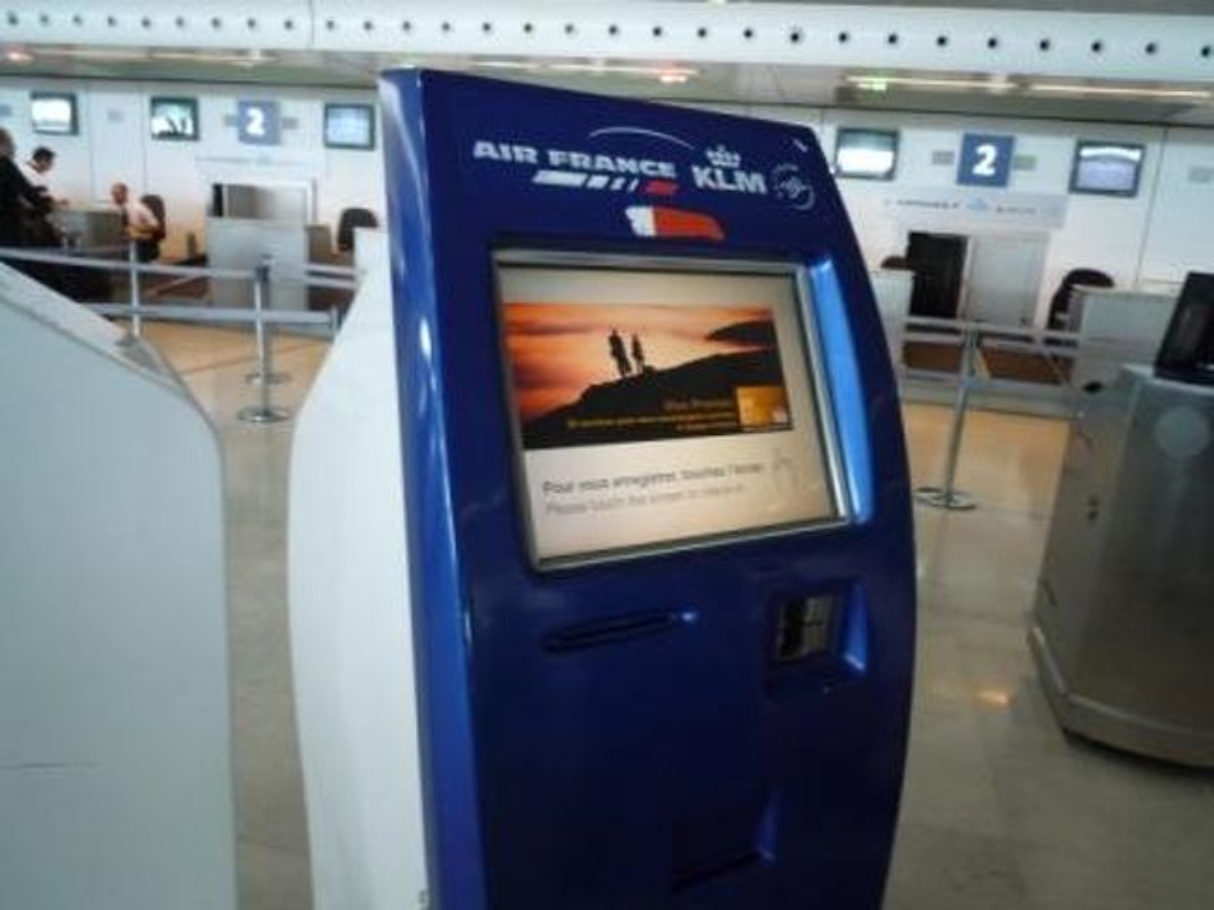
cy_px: 455
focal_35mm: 25
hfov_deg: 69.4
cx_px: 607
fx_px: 876
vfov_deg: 54.8
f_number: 2.8
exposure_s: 1/30
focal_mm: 4.4
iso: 200
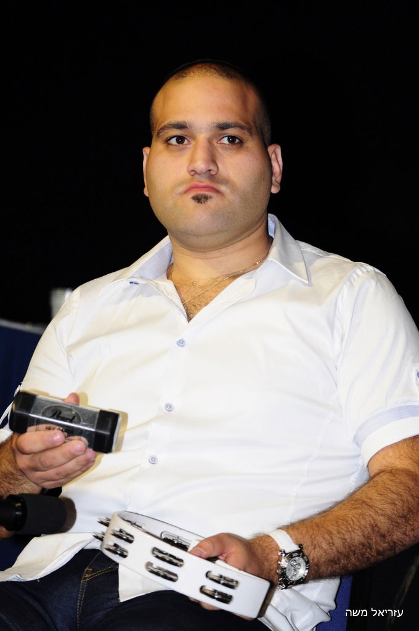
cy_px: 316
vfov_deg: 11.0
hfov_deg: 7.3
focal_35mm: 188
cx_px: 210
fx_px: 3282
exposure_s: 1/200
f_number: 4
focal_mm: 125
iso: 800
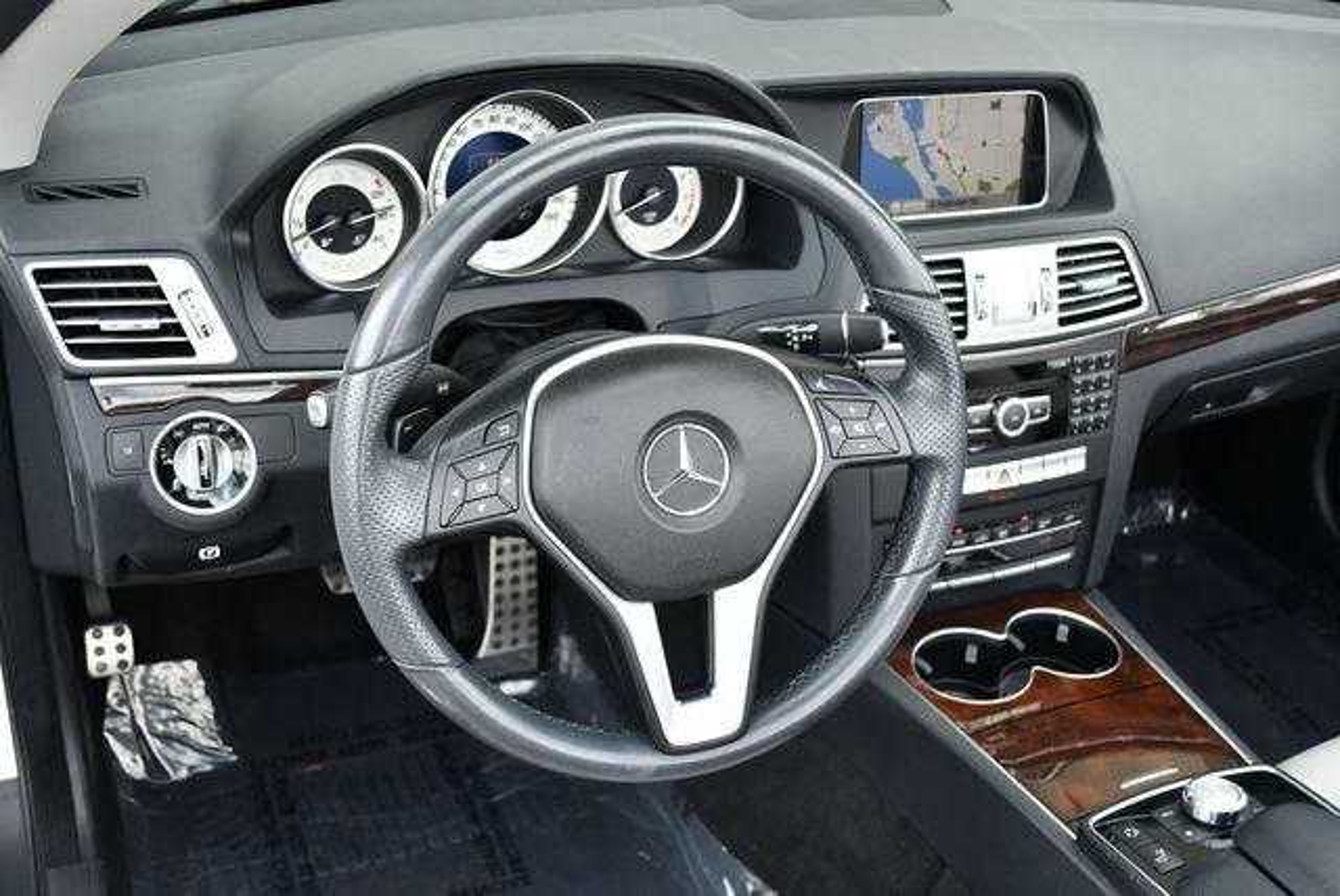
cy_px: 448
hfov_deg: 48.4
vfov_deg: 33.5
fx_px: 1490
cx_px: 670
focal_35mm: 40
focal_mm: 20
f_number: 4
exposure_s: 1/250
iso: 400
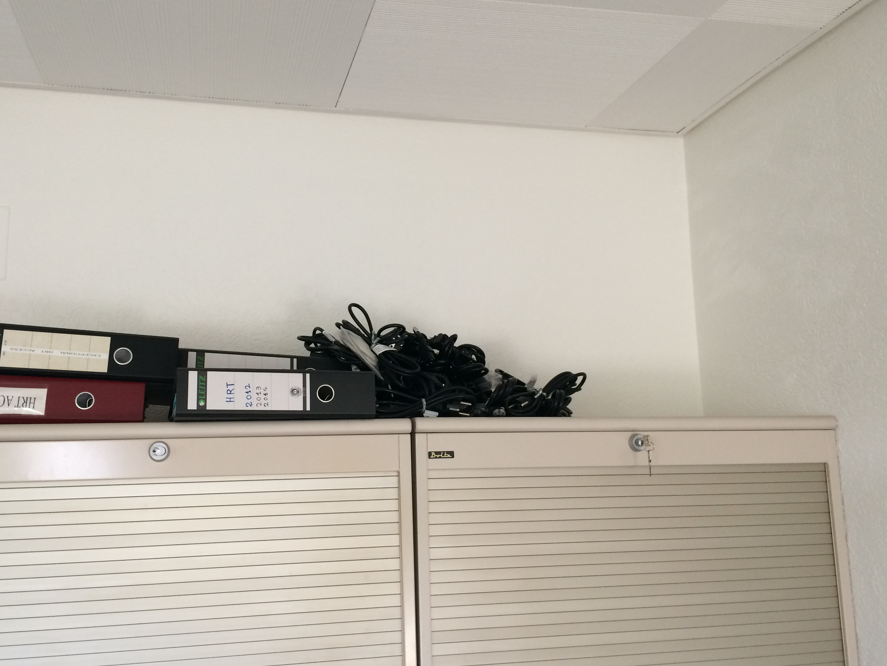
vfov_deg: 44.2
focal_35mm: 32
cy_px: 327
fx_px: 820
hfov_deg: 56.7
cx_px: 405
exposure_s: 1/30
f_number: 2.2
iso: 40
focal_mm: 4.15
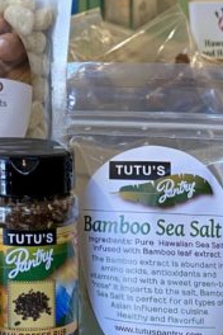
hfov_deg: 15.0
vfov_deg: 24.1
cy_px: 33
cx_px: -144
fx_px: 762
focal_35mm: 82
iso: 125
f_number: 1.8
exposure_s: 1/60
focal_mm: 4.25
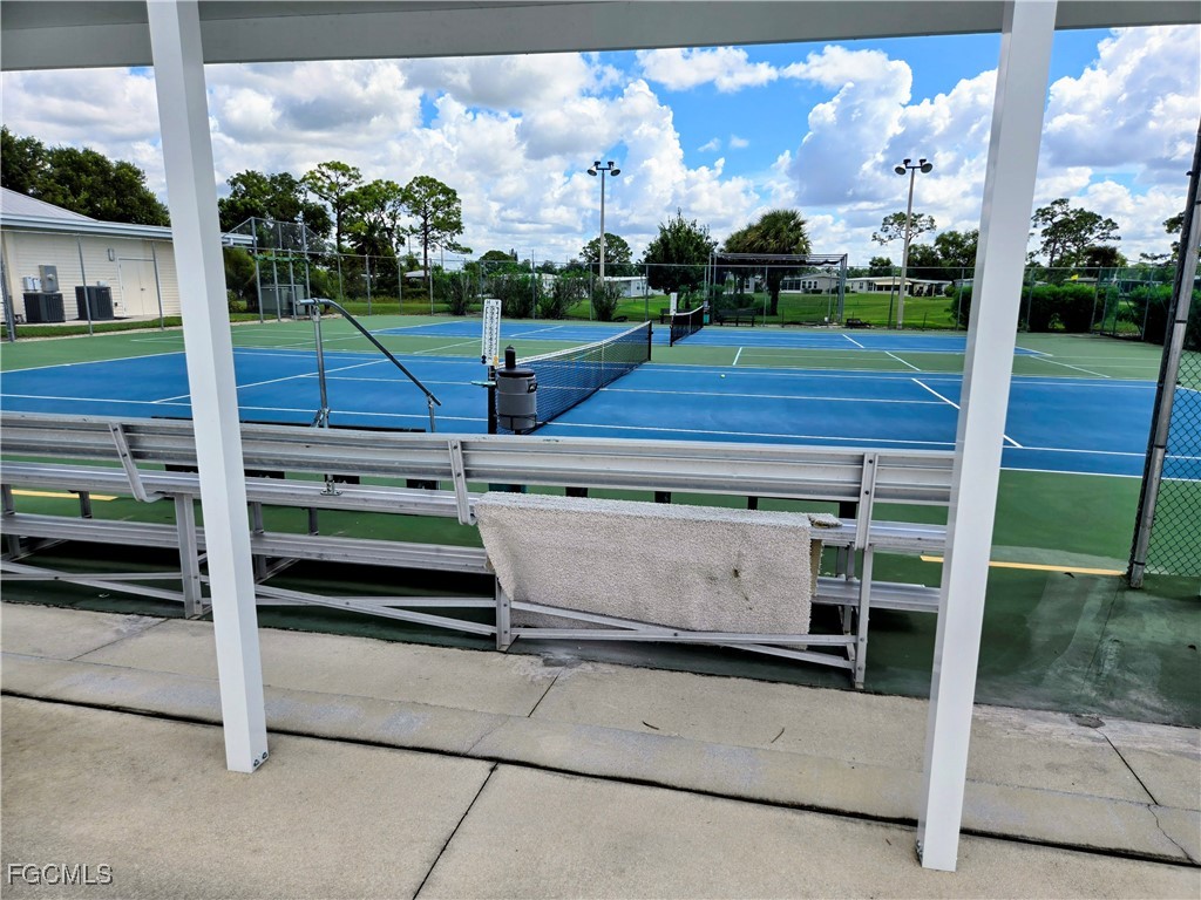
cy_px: 450
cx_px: 600
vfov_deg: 58.9
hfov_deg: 73.9
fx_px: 798
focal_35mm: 23
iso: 25
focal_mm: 5.4
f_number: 1.8
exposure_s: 1/1894
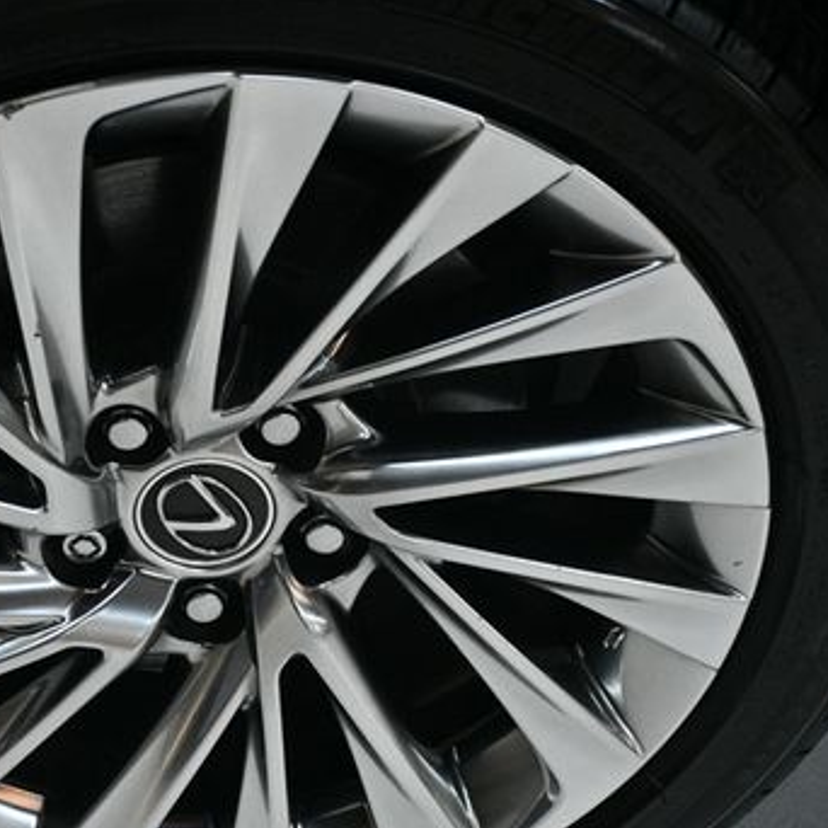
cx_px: 201
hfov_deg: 17.3
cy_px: 511
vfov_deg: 17.4
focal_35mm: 100
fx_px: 2706
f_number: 4.5
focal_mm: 42
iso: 1800
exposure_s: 1/125
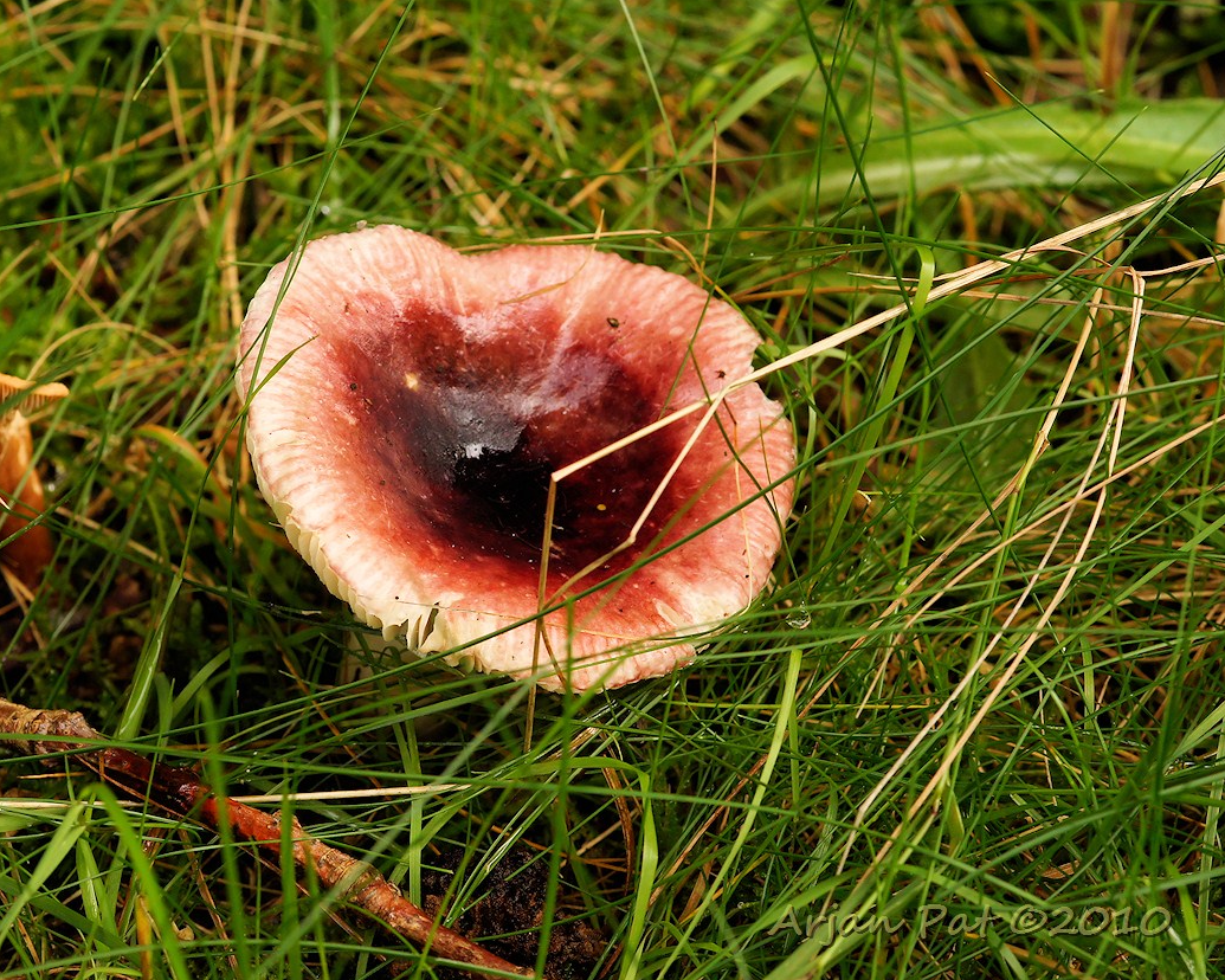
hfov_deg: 10.8
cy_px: 491
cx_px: 491
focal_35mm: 179
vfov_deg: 8.7
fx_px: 6474
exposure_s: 1/80
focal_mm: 105
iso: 400
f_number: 9
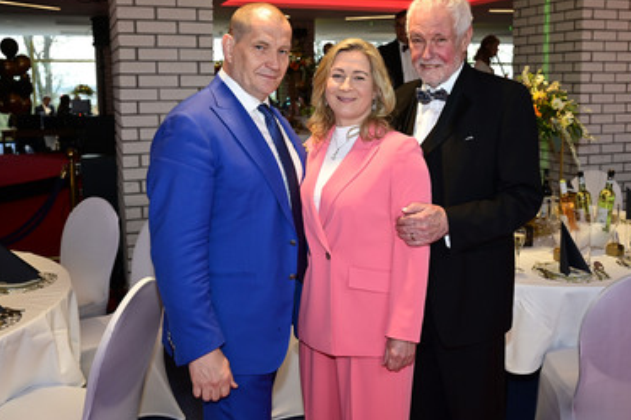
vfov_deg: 37.8
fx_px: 613
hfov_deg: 54.4
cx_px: 347
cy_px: 189
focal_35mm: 35
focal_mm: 29
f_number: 4.5
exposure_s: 1/200
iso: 1250
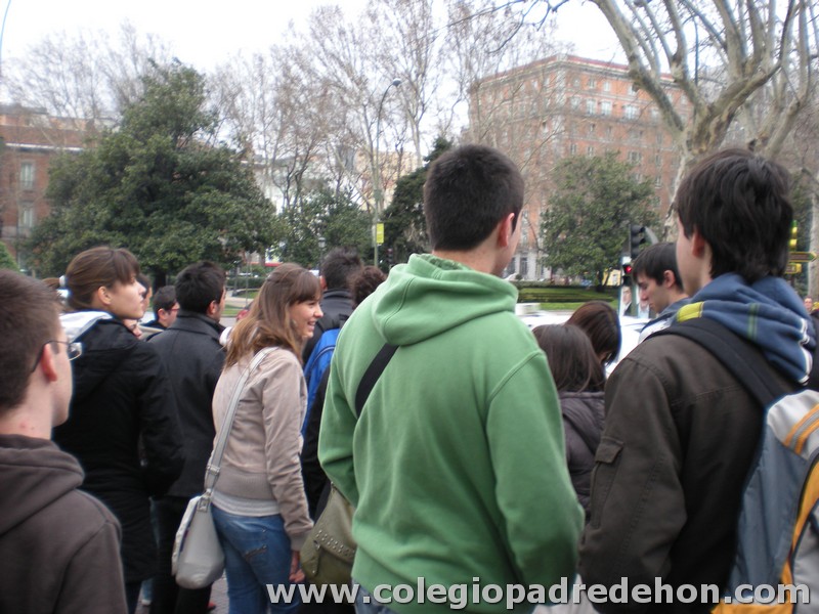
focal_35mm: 38
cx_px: 410
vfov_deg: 37.7
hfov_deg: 49.0
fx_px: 899
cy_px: 307
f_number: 3.1
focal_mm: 6.3
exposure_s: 1/95.5
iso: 64
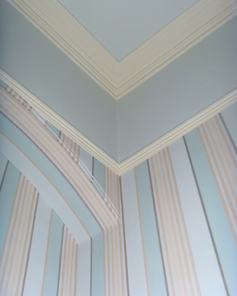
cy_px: 142
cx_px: 119
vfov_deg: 44.8
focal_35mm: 41
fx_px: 359
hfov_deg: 36.5
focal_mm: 6.6
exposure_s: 1/45
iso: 100
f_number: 3.5
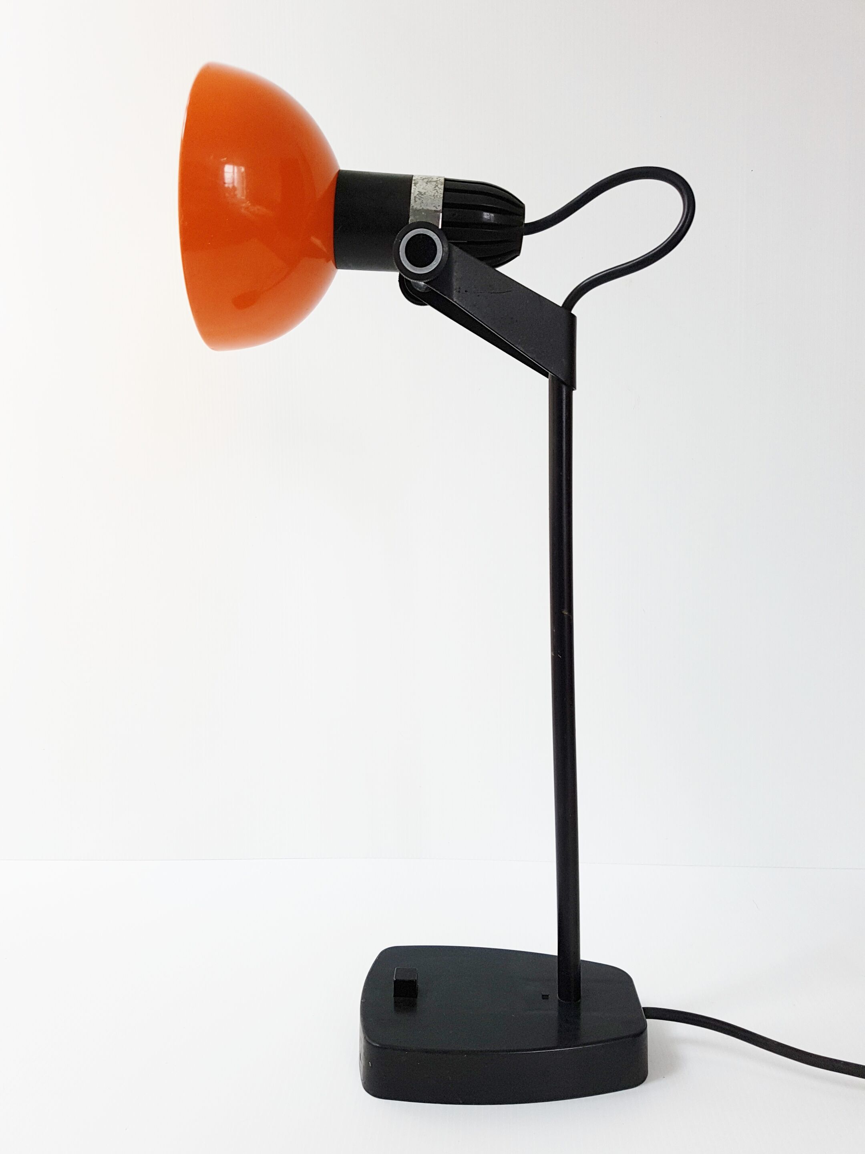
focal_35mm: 26
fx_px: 866
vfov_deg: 67.3
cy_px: 577
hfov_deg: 53.1
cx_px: 432
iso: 50
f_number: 1.7
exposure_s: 1/270
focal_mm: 4.2
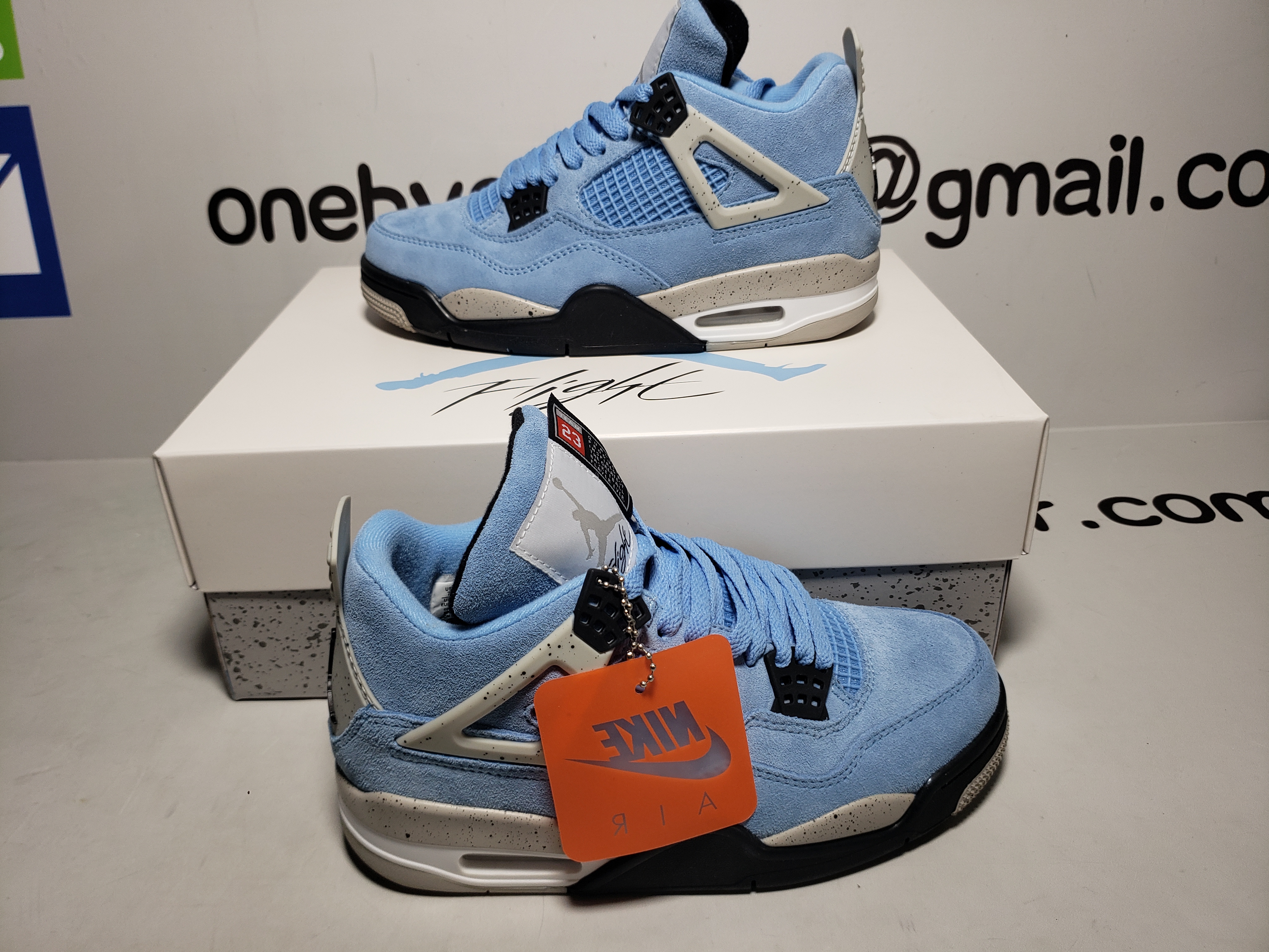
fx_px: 953
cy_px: 476
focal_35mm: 26
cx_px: 634
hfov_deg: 67.3
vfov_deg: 53.1
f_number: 1.5
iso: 50
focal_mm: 4.3
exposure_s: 1/566
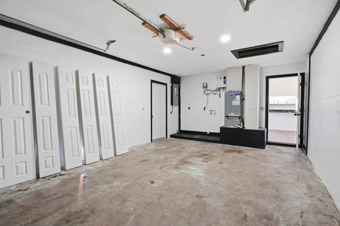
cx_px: 176
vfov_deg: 68.6
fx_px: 165
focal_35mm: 18
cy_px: 112
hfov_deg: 91.5
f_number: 9
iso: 1250
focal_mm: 16.5
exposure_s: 1/100
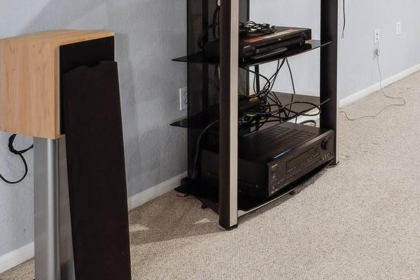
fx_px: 467
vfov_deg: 29.5
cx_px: 540
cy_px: -42
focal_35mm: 40
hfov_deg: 34.8
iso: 400
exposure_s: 1.5
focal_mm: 15
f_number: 9.5
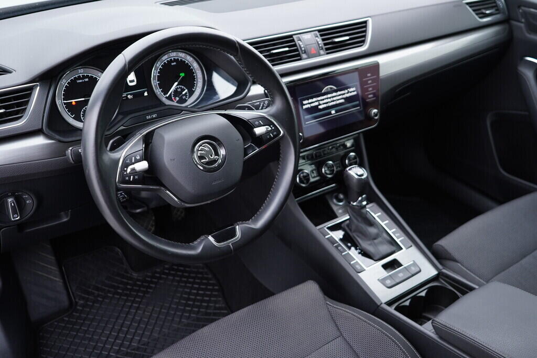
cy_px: 179
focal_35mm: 36
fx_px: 537
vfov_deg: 36.9
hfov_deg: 53.1
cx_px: 268
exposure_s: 1/40
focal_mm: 24
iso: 320
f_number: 2.8
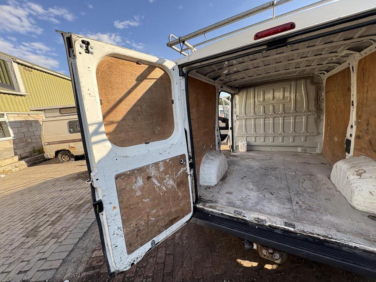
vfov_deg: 85.7
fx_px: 152
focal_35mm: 14
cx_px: 188
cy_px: 141
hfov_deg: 102.1
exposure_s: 1/228
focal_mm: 2.22
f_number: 2.2
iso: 40
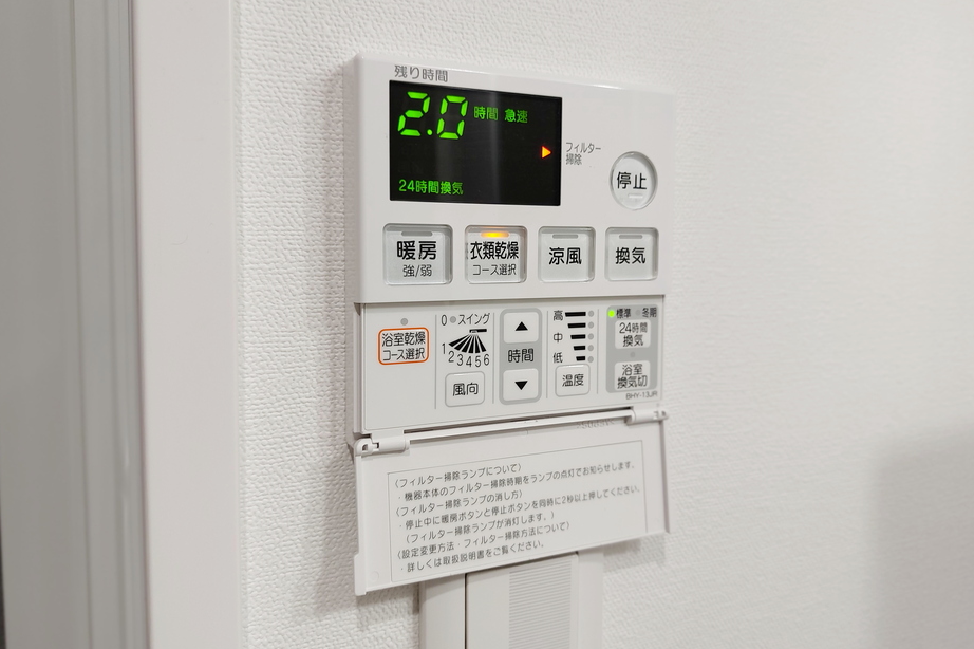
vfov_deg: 49.4
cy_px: 290
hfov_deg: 69.4
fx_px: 703
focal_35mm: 26
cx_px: 500
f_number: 1.8
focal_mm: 5.23
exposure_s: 1/30
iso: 32
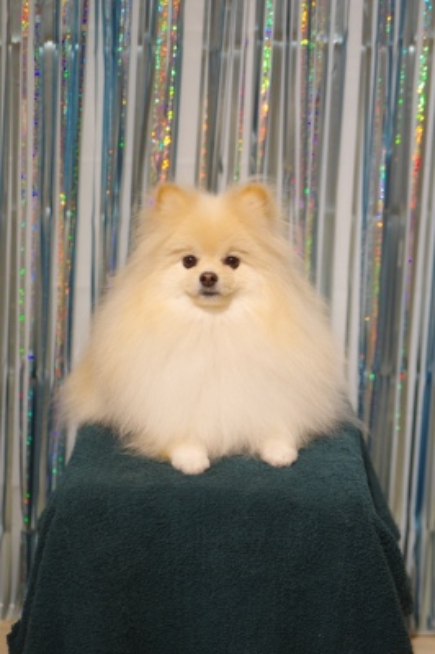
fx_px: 1707
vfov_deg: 21.7
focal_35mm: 94
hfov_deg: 14.5
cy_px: 327
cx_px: 218
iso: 320
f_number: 2.8
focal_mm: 63
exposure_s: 1/125
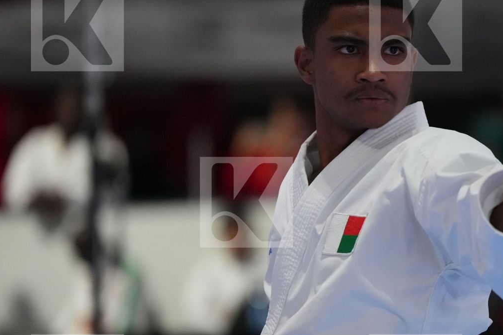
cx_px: 416
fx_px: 4988
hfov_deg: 5.8
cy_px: 202
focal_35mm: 357
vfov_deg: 3.9
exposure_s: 1/500
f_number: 2.8
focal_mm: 200
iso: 6400
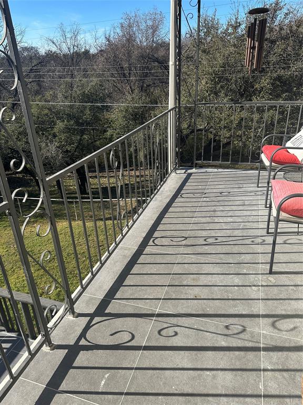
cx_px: 152
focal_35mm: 24
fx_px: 280
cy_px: 202
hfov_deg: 56.8
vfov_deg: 71.6
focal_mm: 6.86
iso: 80
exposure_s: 1/3155
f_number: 1.78
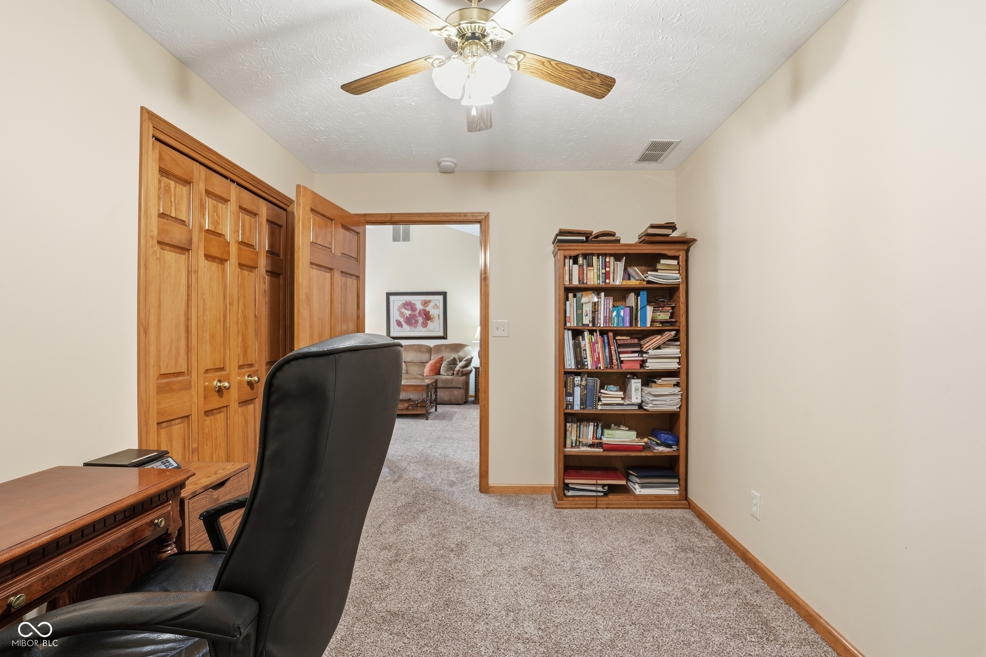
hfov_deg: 96.8
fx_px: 438
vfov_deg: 73.7
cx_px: 493
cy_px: 328
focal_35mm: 16
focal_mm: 16
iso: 250
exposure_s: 1/5
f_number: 9
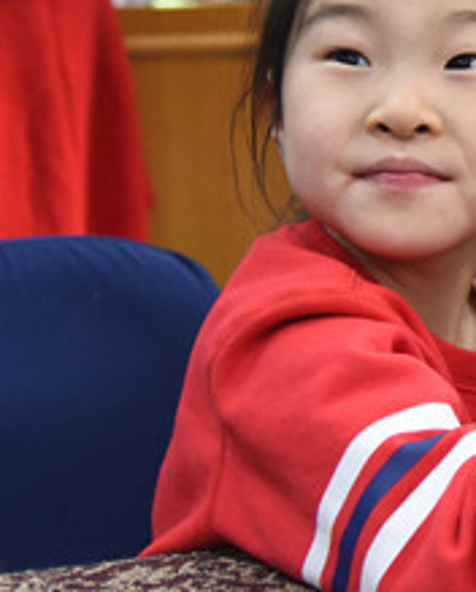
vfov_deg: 14.7
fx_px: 2283
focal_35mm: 130
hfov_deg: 11.3
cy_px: 120
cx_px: 760
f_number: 4
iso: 3200
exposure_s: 1/80
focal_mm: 38
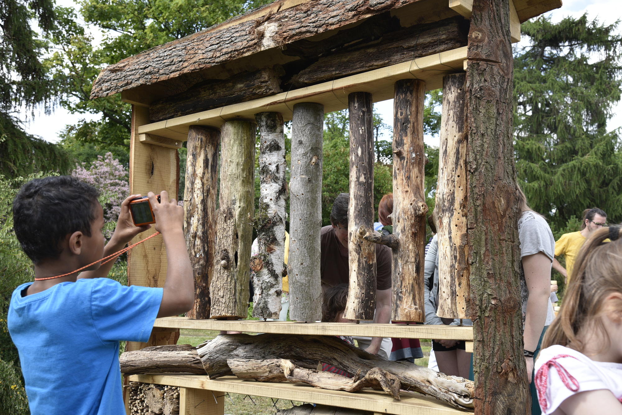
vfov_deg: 33.4
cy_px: 208
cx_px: 311
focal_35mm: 40
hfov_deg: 48.4
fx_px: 691
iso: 400
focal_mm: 40
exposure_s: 1/250
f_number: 8
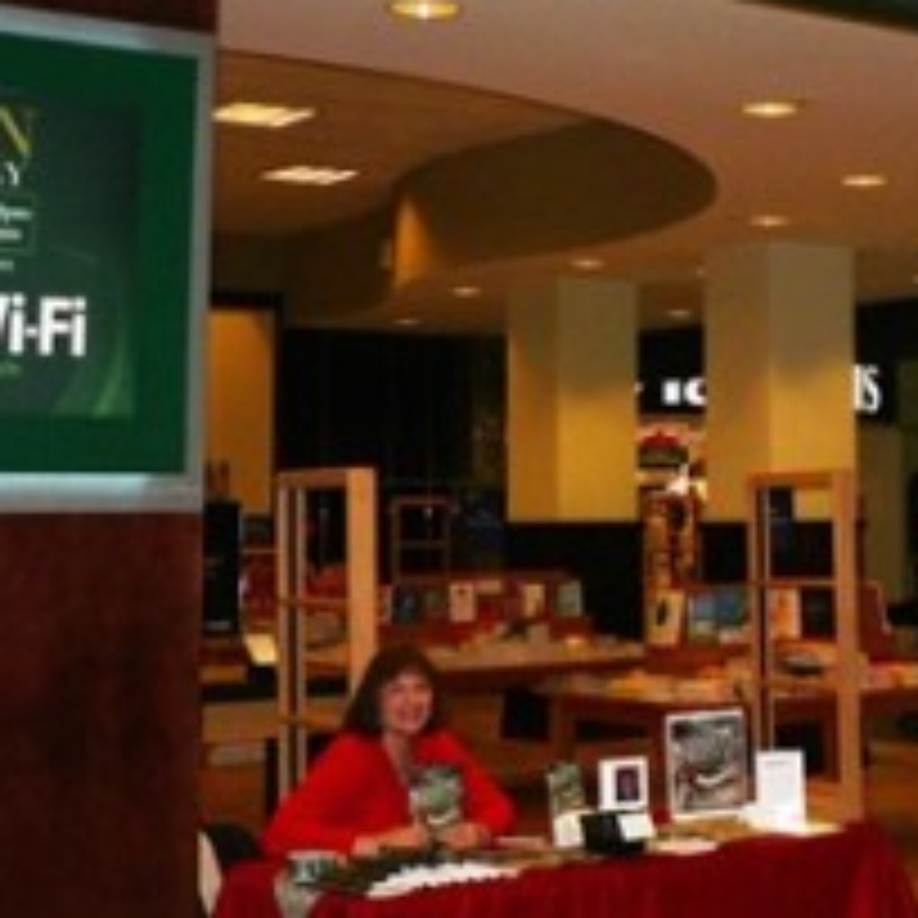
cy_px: 248
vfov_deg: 25.8
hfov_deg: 25.1
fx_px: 1980
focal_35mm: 66
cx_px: 878
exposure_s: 1/250
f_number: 2.8
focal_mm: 6.4
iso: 100
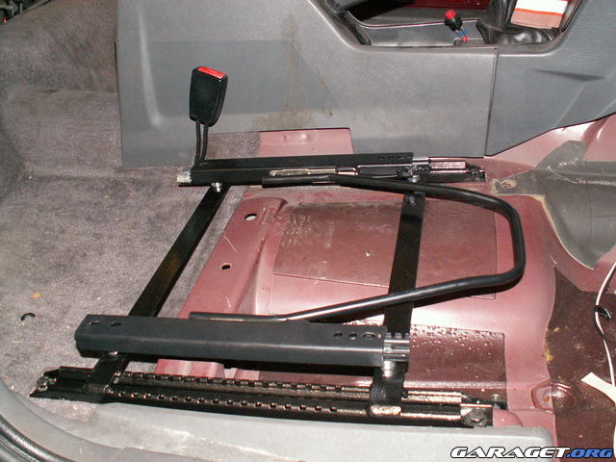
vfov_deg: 40.7
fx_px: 623
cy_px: 231
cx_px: 308
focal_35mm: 35
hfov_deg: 52.6
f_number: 2.8
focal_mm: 5.86
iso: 160
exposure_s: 1/40
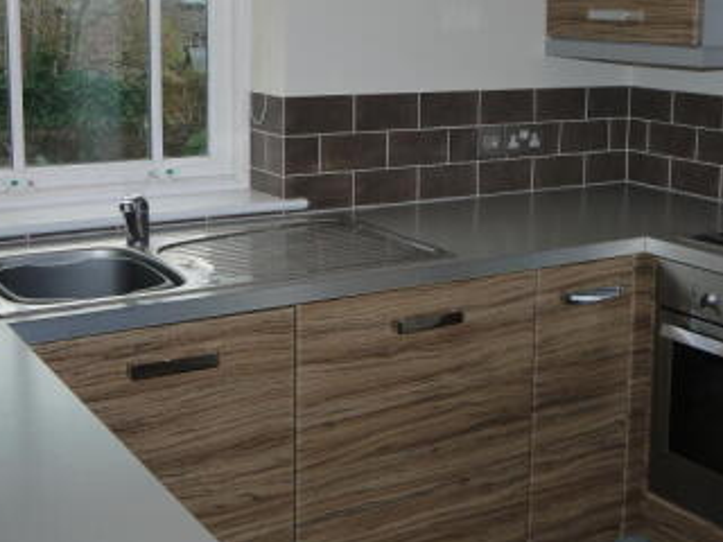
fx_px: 1065
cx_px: 478
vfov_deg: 28.2
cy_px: 148
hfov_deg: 37.1
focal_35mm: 51
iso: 160
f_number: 3.5
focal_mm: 14
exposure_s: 1/125
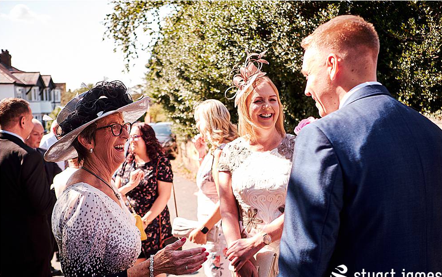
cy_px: 149
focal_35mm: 36
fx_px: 434
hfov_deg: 54.0
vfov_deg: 35.3
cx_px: 221
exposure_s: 1/1250
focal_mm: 23
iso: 400
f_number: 2.5
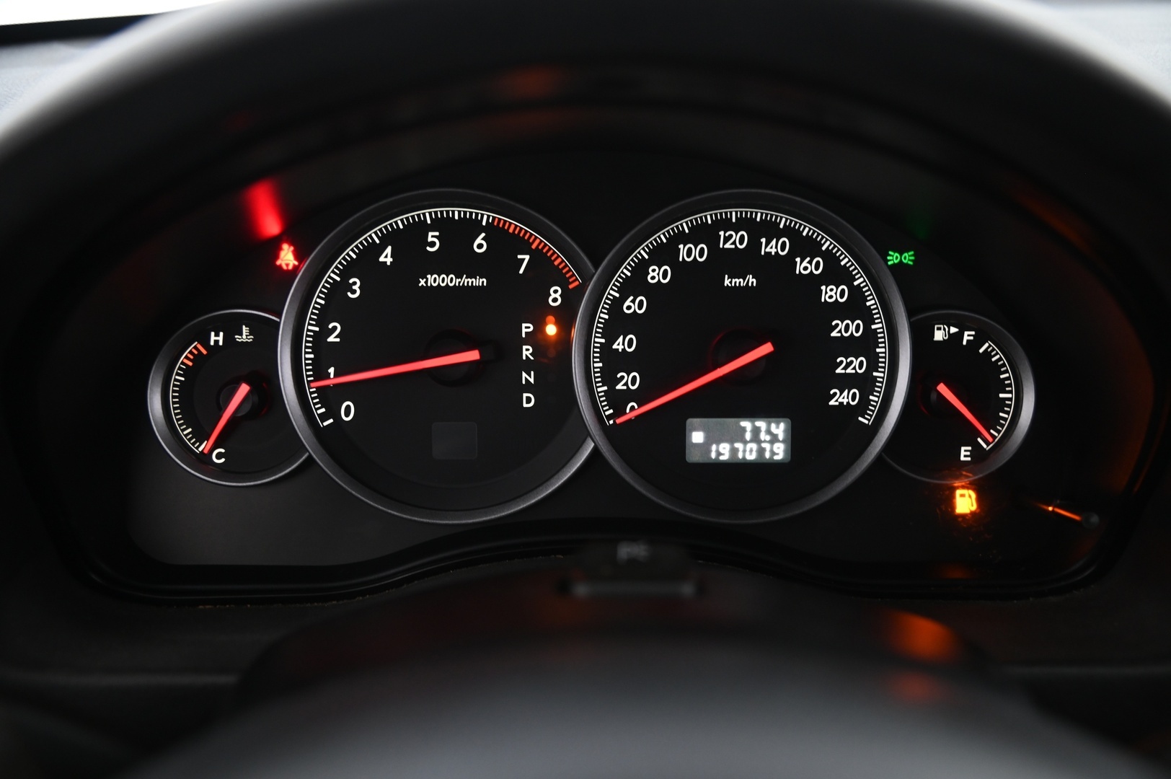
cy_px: 390
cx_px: 586
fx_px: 1235
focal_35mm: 38
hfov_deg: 50.7
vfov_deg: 35.0
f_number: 4
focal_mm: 38
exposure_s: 1/15
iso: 2000
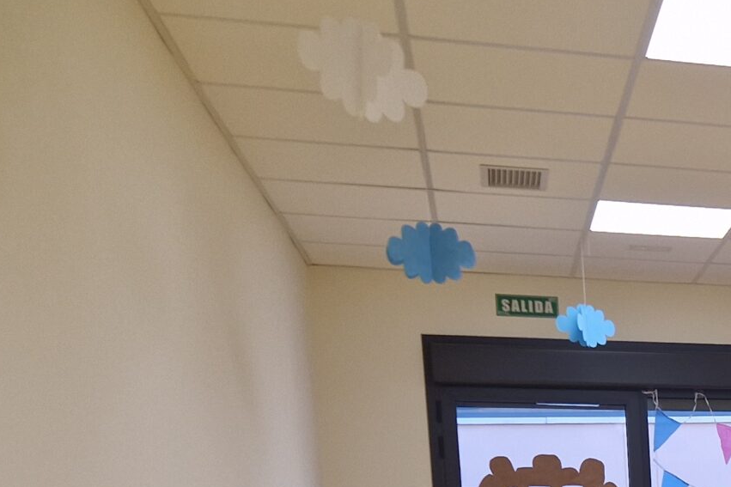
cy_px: 719
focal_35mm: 72
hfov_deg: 23.9
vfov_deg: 17.2
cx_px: 1006
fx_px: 1462
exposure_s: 1/180
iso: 80
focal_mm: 5.4
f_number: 1.8
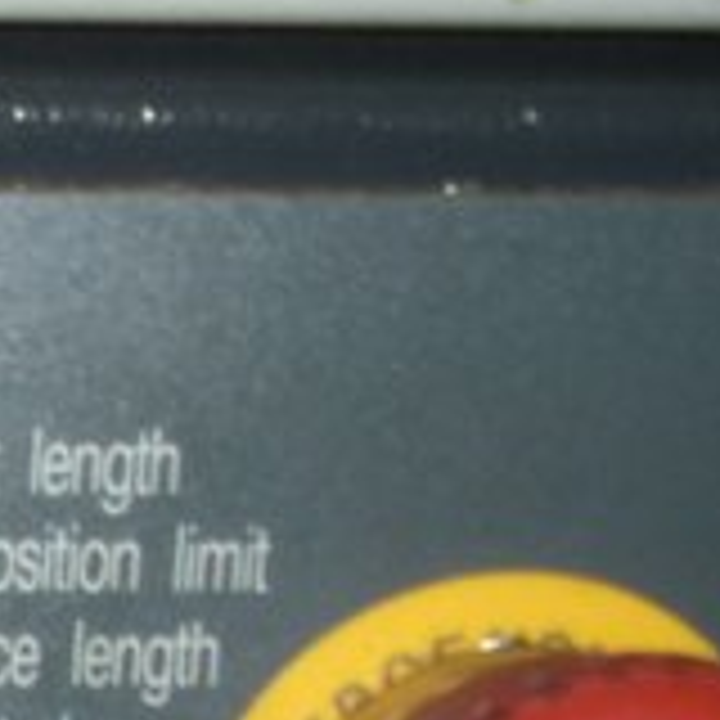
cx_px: -760
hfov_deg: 10.1
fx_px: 3742
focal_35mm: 159
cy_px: 1138
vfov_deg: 10.5
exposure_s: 1/60
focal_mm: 6.3
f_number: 3.5
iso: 64
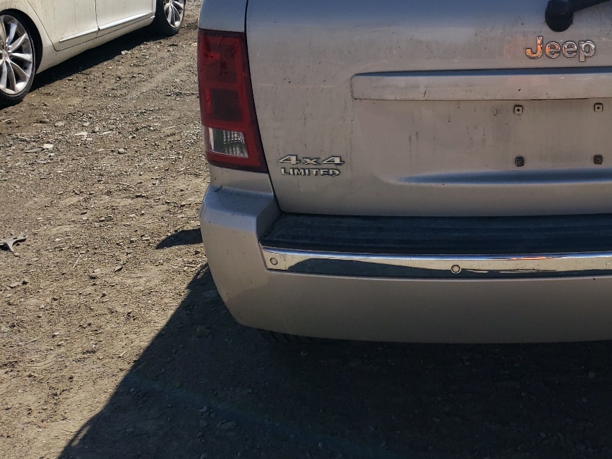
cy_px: 69
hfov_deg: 37.1
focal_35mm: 48
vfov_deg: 29.3
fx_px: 849
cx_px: 552
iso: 50
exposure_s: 1/5000
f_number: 1.5
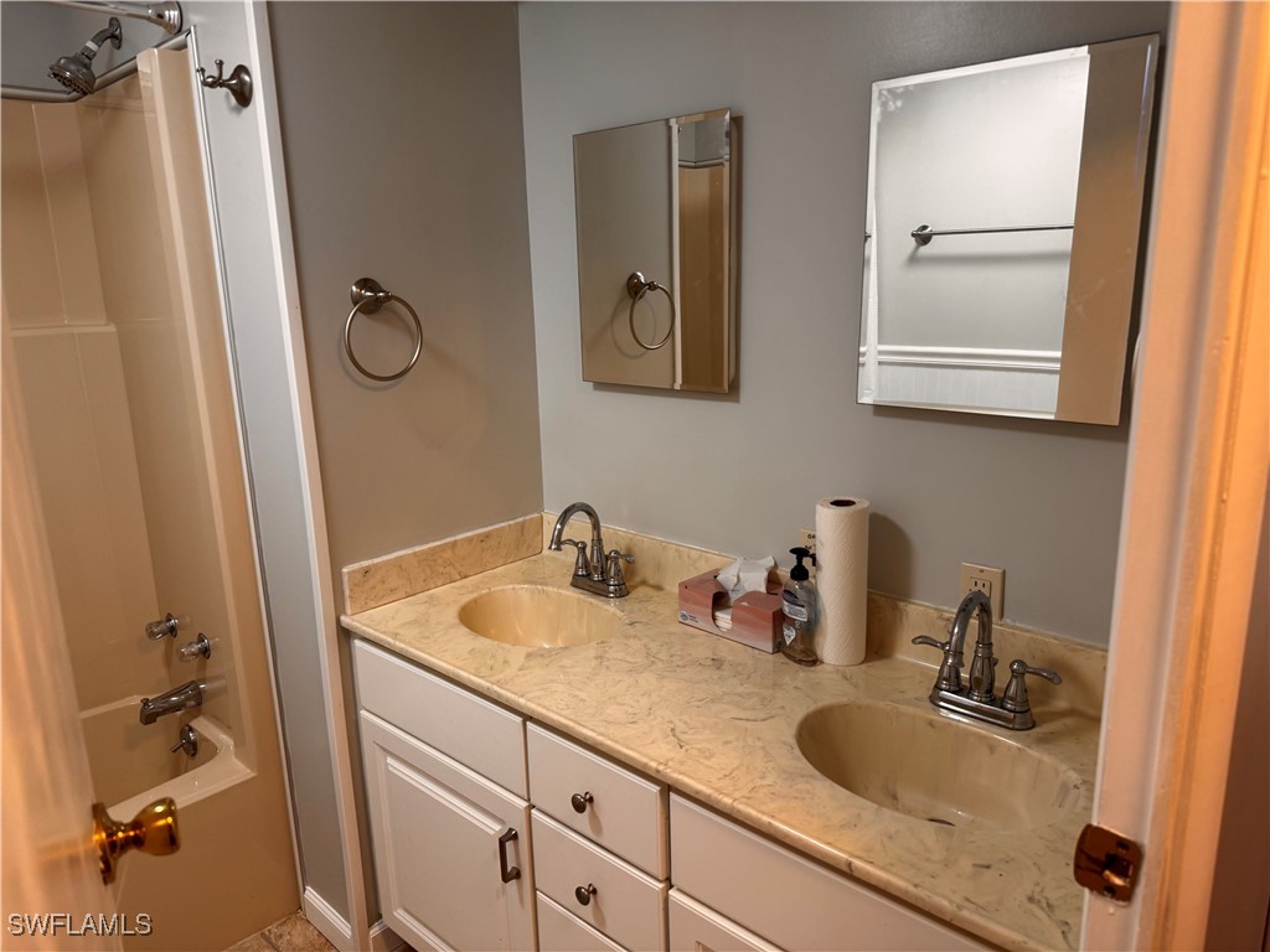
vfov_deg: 56.8
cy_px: 476
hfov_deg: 71.6
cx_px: 635
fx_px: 881
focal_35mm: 24
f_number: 1.78
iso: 125
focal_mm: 6.76
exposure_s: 1/120
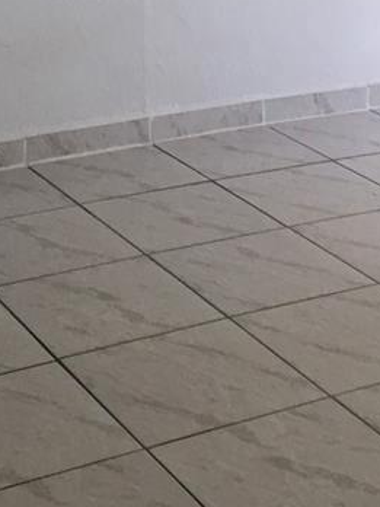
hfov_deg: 14.8
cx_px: 229
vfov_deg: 18.9
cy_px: -52
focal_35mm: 100
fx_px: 1464
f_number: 2.2
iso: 25
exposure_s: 1/30
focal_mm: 4.15
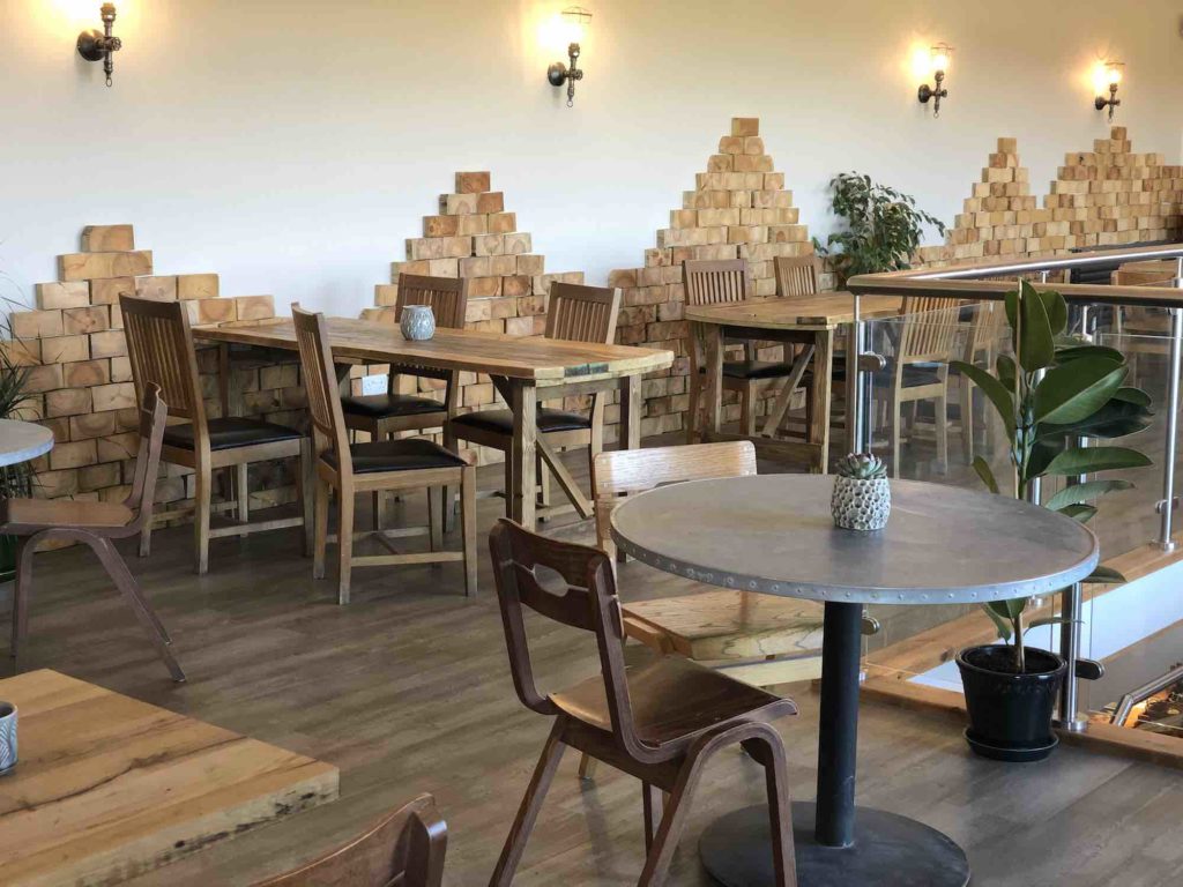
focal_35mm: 52
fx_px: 1777
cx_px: 592
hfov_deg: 36.8
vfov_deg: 28.0
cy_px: 444
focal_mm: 6
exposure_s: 1/50
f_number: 2.4
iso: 80
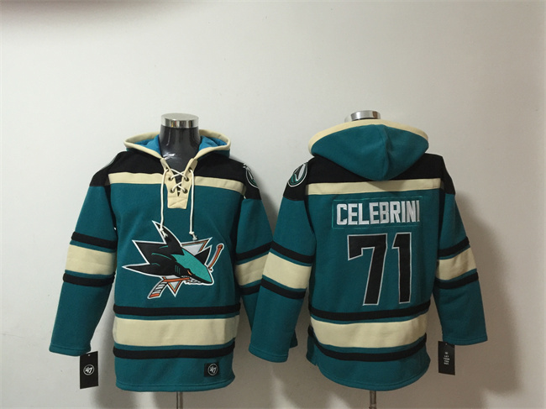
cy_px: 204
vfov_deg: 48.2
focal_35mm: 29
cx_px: 273
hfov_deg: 61.7
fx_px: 457
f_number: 2.2
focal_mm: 4.15
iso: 125
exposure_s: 1/10
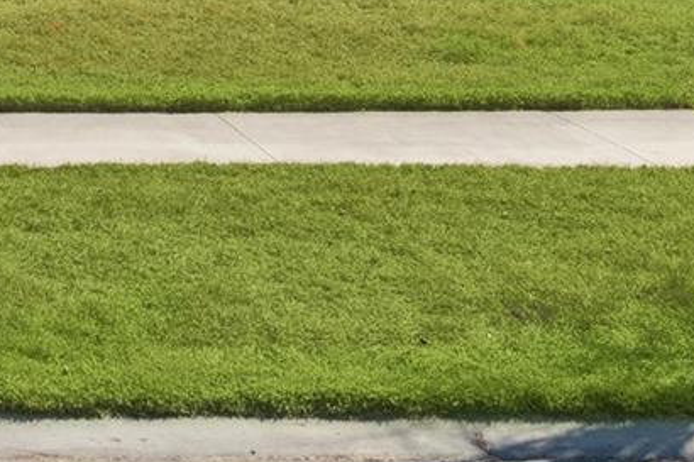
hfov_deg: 16.4
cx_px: -256
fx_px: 2254
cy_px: -294
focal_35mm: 117
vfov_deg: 11.1
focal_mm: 20
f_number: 8
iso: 200
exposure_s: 1/800
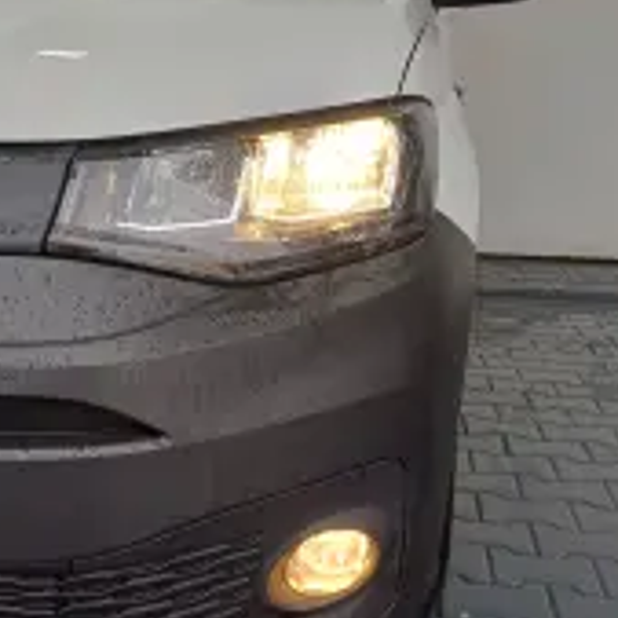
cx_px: 249
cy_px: 307
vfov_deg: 36.1
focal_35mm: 47
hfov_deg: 35.9
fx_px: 949
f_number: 1.8
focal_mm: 4.65
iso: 50
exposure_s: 1/120
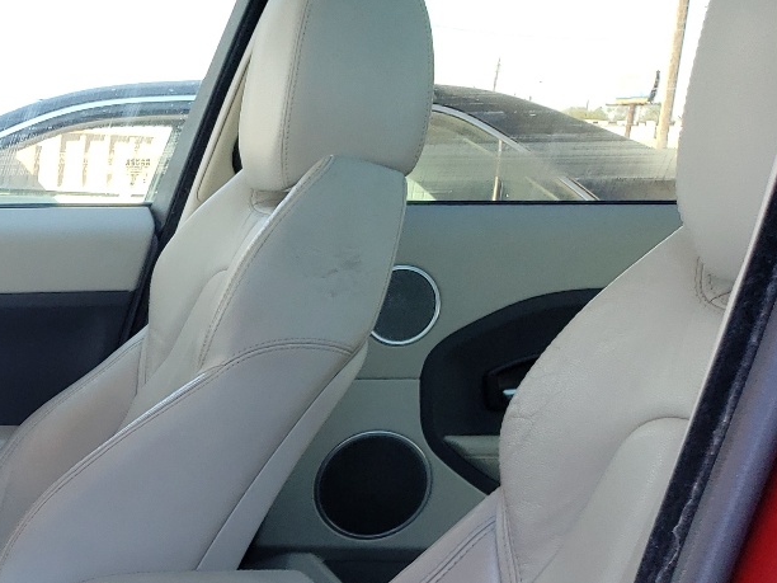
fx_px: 1526
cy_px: 734
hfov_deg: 24.9
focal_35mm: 68
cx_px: -227
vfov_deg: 20.0
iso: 50
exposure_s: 1/179
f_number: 1.5
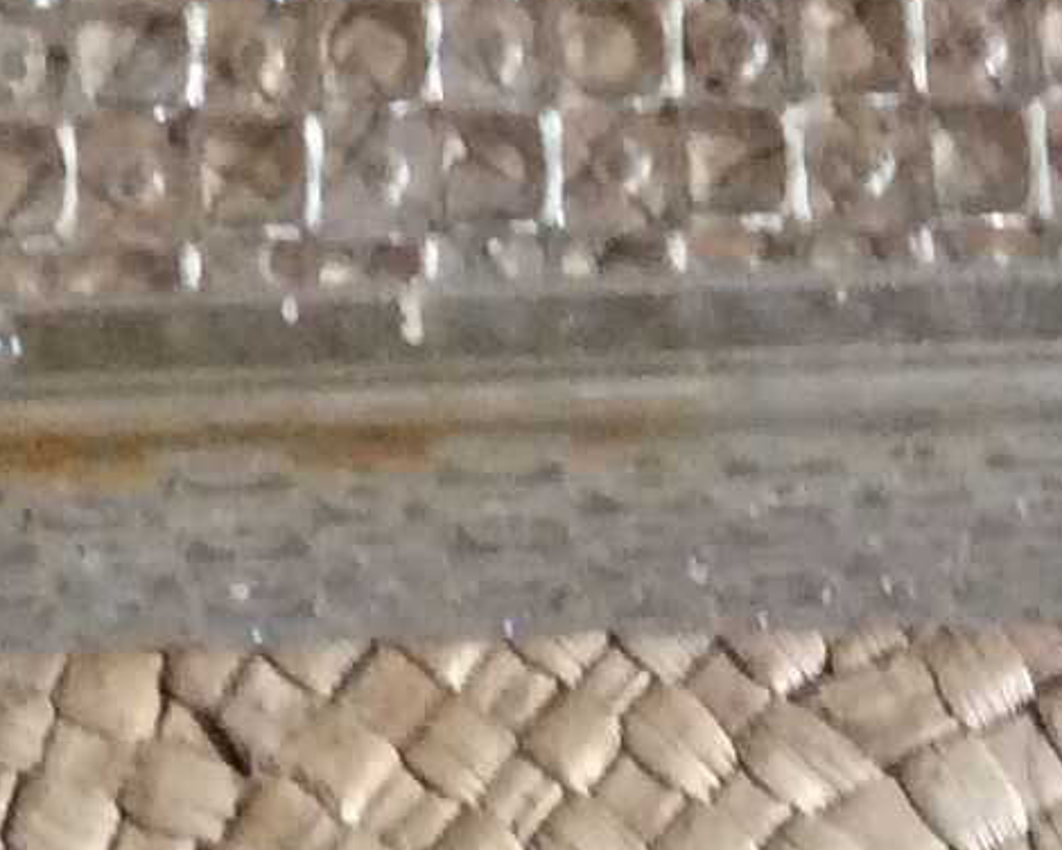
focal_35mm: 172
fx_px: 5406
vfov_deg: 8.5
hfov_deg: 11.2
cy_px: -920
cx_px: 642
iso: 160
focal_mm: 3.3
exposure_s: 1/25
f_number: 2.4
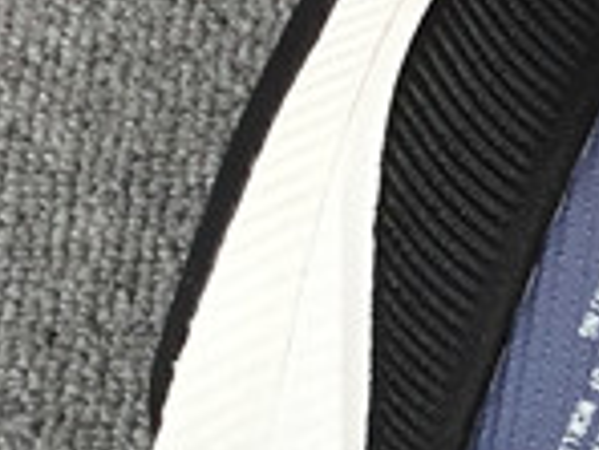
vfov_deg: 7.7
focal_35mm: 188
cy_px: 756
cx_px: 971
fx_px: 3253
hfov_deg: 10.1
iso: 25
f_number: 2.4
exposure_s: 1/305
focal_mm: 3.3
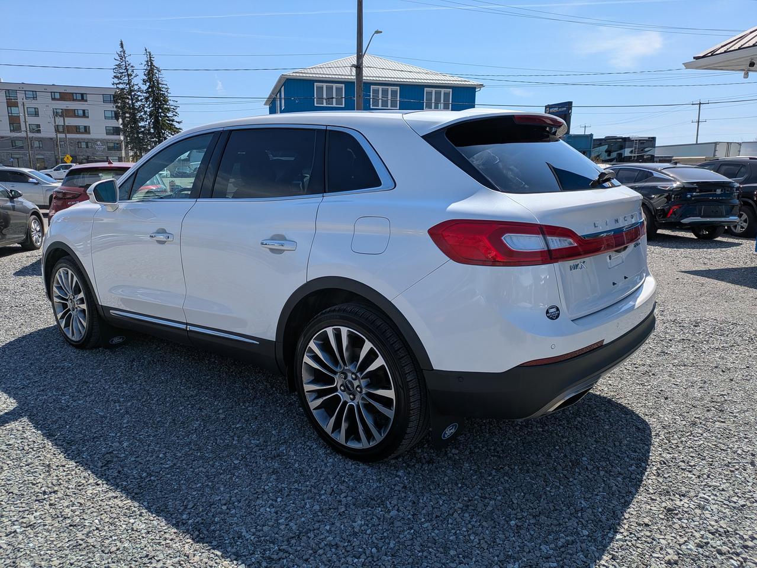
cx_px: 378
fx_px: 547
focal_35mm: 25
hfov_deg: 69.4
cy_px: 284
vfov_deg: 54.9
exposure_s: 1/2538
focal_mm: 5.43
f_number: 1.89
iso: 44
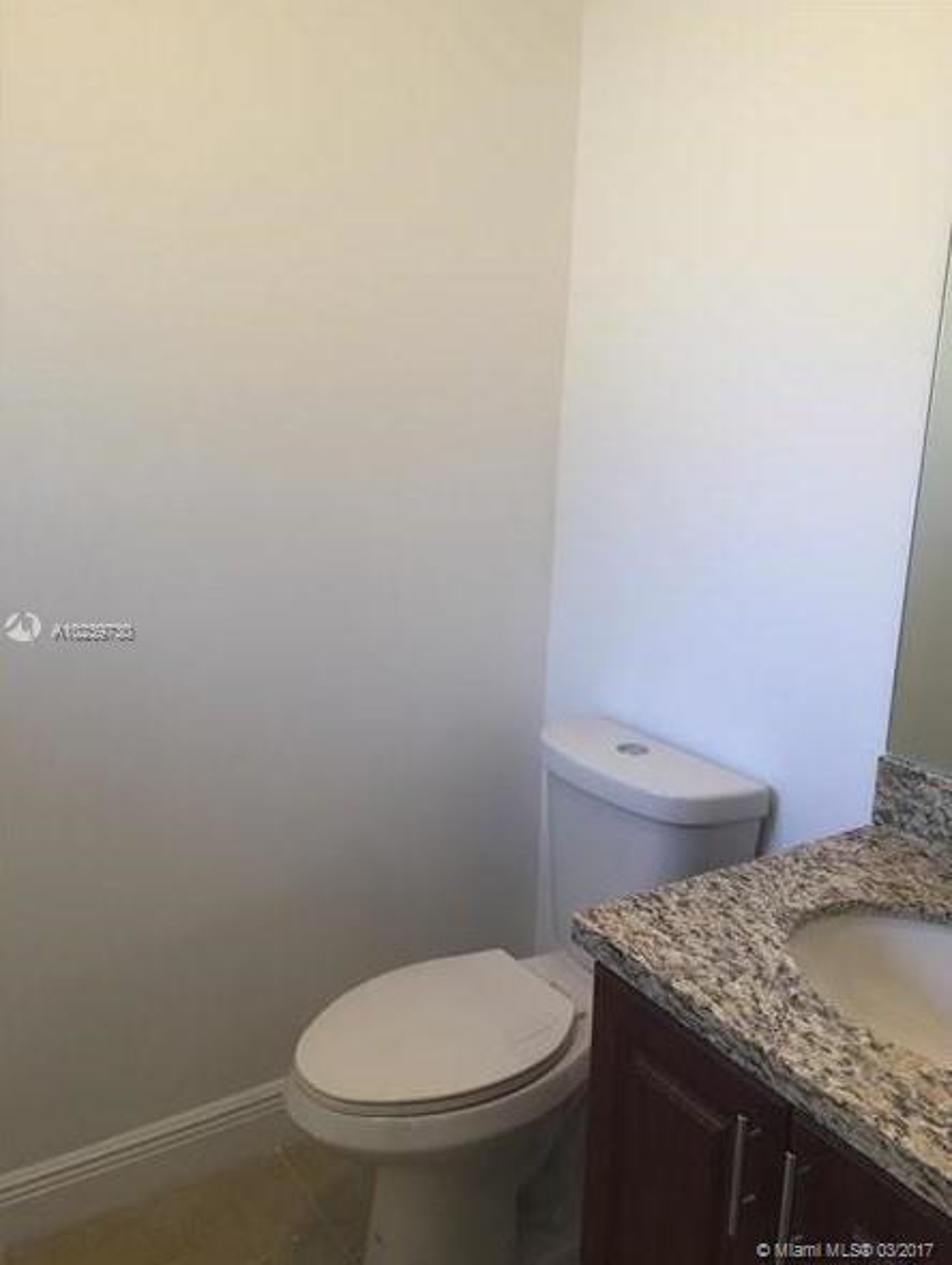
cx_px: 476
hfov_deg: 48.3
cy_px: 632
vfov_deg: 61.6
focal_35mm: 29
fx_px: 1061
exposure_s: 1/30
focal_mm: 4.15
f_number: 2.2
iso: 32
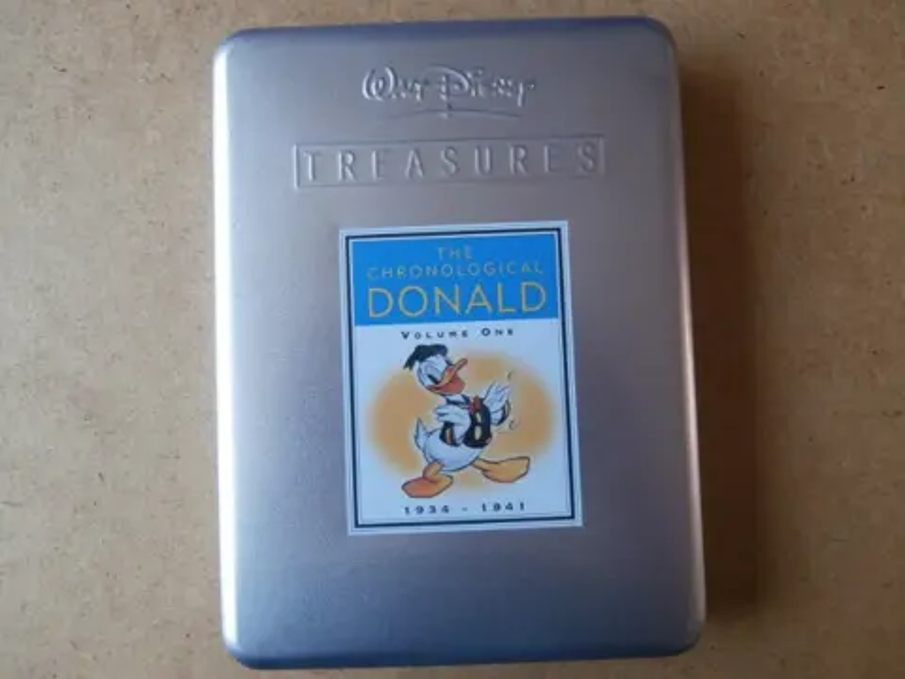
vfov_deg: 56.8
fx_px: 627
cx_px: 452
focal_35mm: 24
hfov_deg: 71.6
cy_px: 340
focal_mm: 4.2
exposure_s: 1/30
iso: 125
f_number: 3
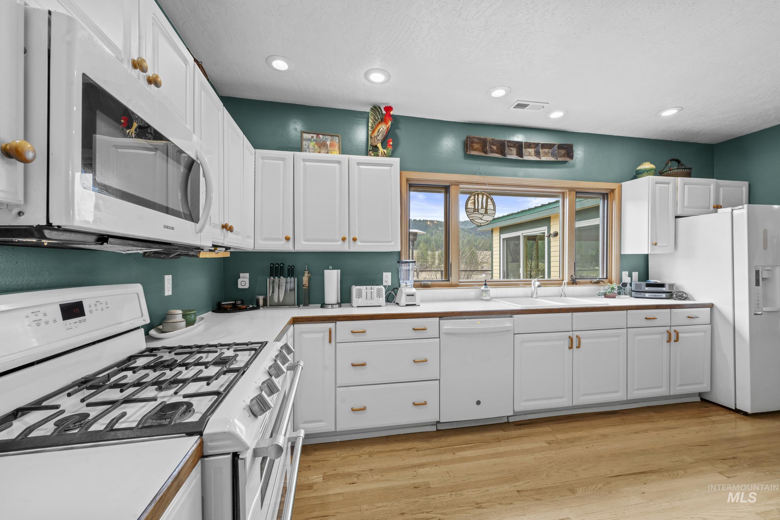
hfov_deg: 104.3
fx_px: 303
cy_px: 260
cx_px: 390
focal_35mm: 14
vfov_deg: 81.2
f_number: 11
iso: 200
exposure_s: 1/2
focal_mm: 14
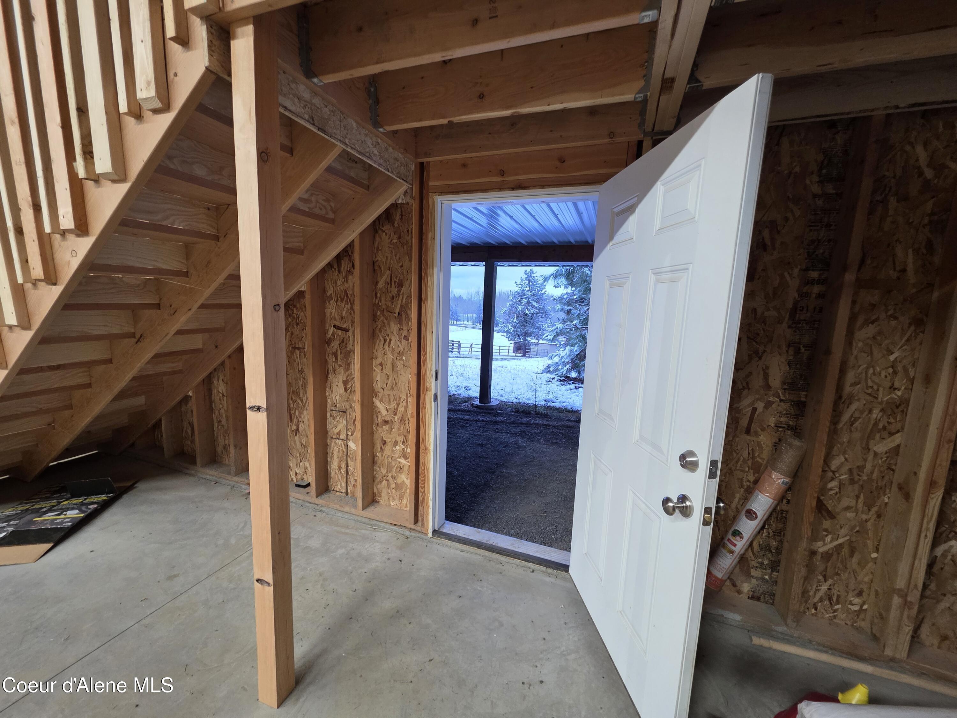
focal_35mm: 13
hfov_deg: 106.2
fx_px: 359
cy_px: 359
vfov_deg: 89.9
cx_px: 478
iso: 250
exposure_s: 1/60
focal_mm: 2.2
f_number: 1.9
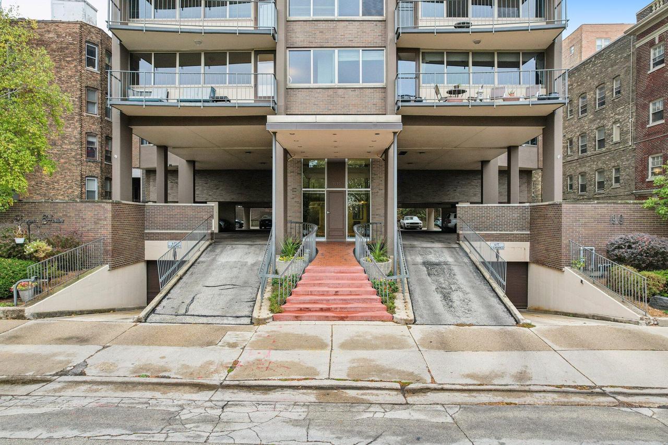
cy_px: 222
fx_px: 408
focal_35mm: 22
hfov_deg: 78.6
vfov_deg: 57.2
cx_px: 334
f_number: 2.8
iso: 100
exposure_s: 1/80
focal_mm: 8.4
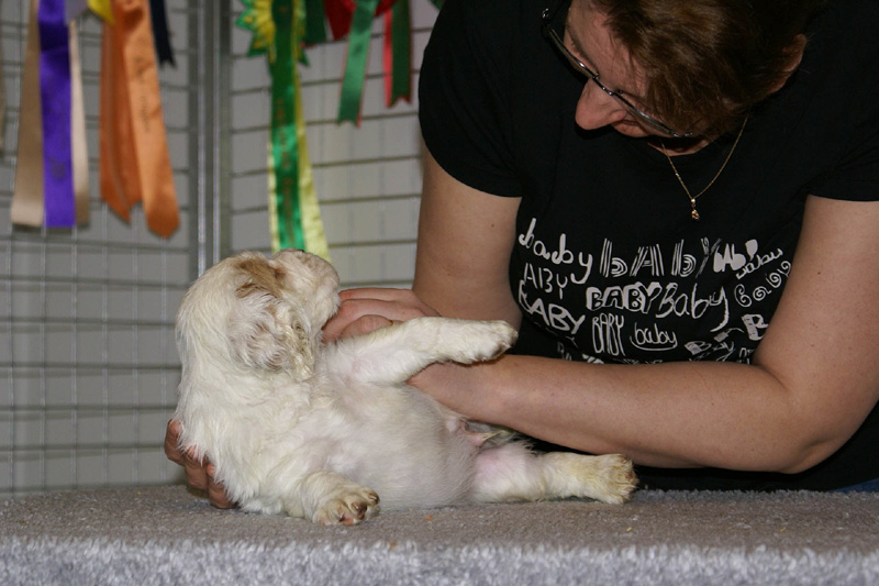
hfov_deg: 19.5
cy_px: 293
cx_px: 440
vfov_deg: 13.0
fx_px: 2563
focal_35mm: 105
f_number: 5.6
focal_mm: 70
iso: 400
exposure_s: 1/125
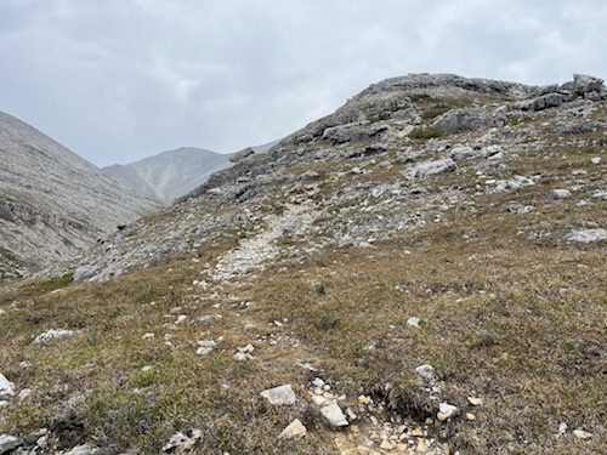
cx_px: 304
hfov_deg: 67.3
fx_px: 456
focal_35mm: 26
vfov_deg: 53.1
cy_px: 228
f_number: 1.6
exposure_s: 1/1477
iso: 50
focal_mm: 5.1
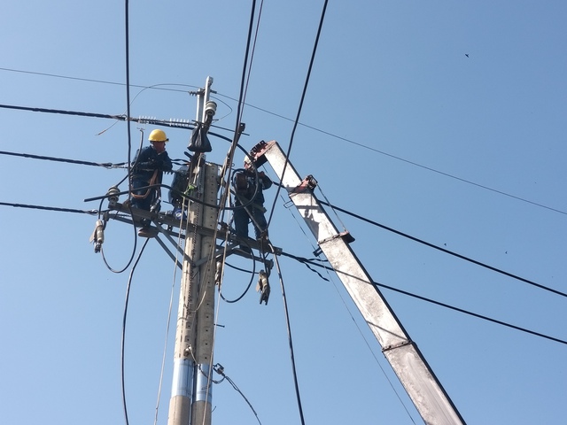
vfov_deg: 28.0
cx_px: 284
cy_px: 212
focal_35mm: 52
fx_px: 852
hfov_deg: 36.8
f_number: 2.4
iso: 40
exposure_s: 1/567
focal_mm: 5.54
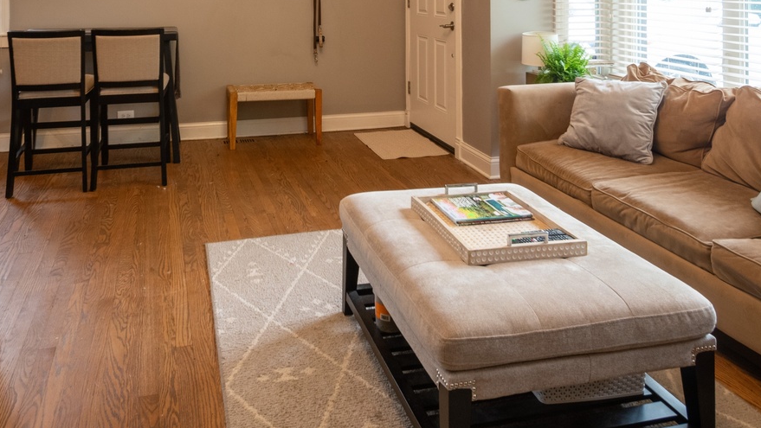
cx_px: 323
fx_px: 585
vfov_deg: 35.5
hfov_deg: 65.7
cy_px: -20
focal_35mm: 29
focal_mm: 10
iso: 200
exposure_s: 1/5
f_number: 10
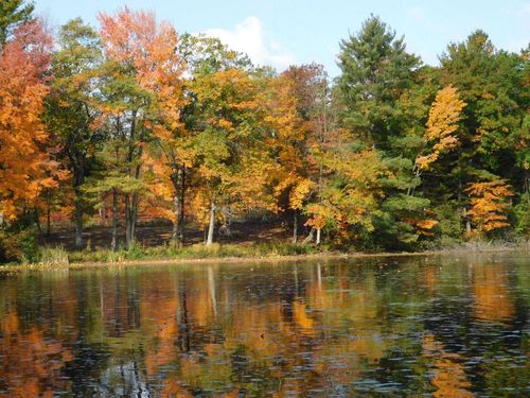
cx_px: 265
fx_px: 1393
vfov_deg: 16.2
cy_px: 199
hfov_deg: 21.5
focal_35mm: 91
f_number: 4.5
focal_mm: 16.1
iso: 125
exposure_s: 1/400
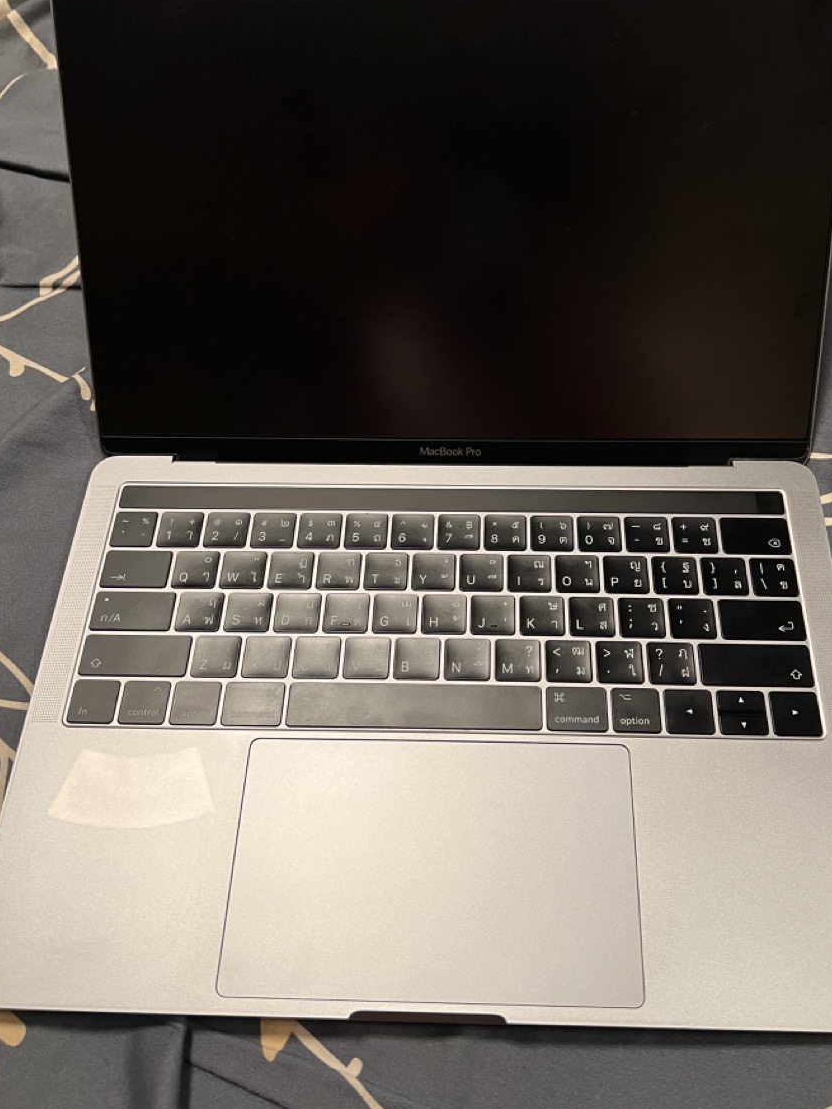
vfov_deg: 59.9
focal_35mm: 30
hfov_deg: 46.7
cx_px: 458
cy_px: 513
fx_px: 961
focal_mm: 5.7
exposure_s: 1/50
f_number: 1.5
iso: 160
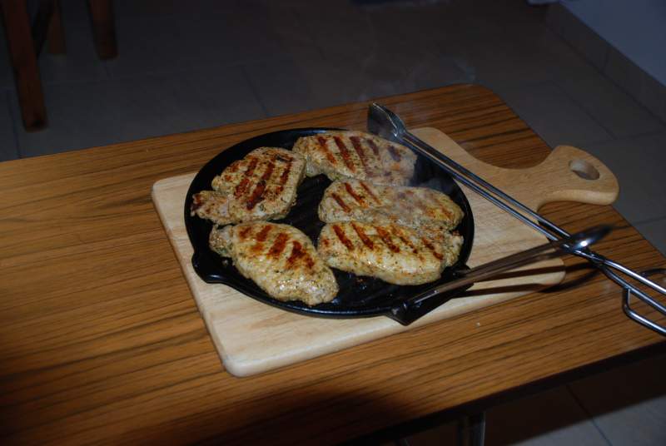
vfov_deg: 29.0
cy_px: 223
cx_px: 333
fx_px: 862
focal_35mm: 46
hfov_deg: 42.3
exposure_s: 1/60
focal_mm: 31
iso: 400
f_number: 4.2
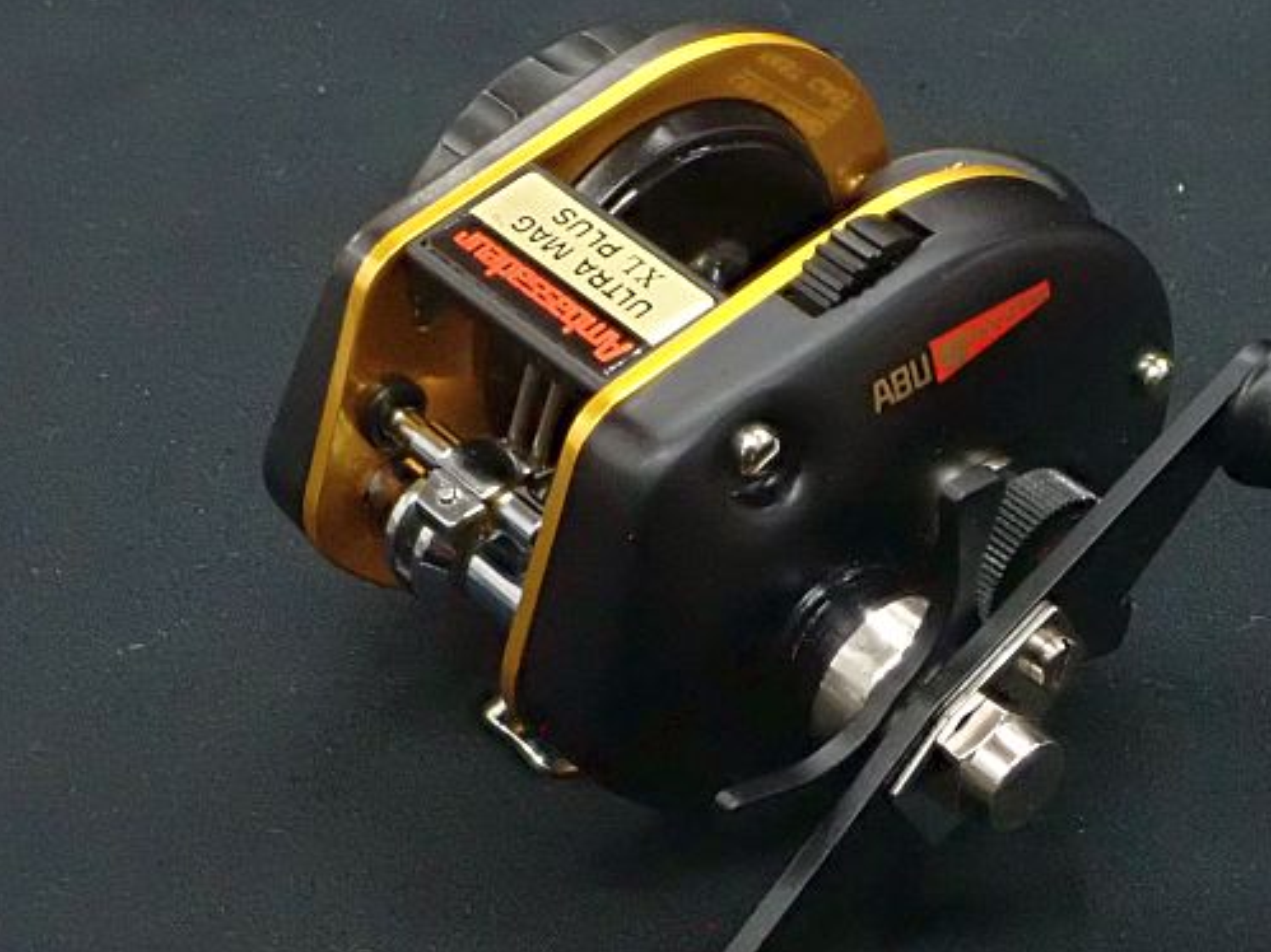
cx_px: 762
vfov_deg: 21.1
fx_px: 2533
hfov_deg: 28.1
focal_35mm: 69
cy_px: 700
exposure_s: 1/30
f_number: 4
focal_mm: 7.86
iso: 1600
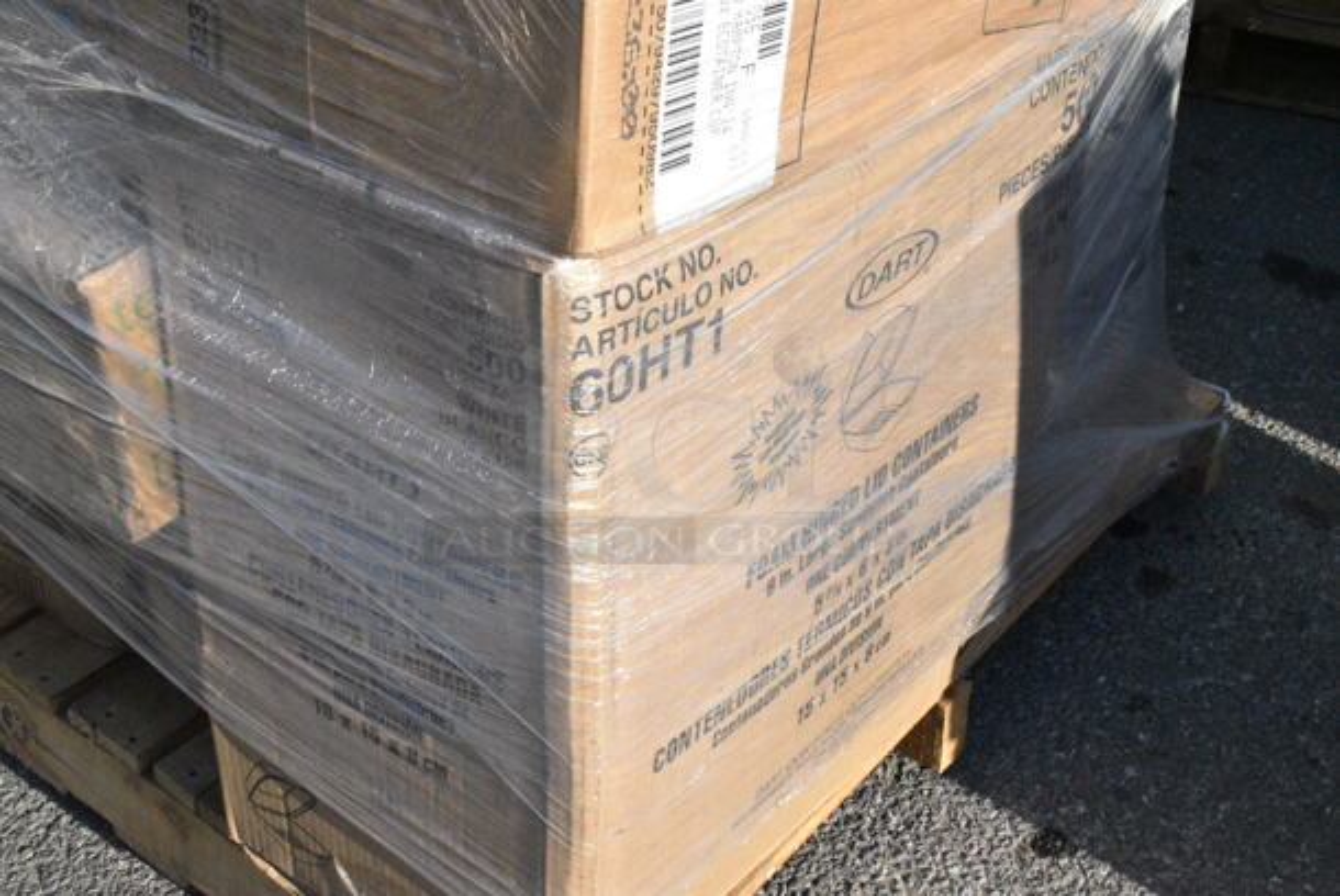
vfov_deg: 25.8
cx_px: 670
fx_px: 1956
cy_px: 448
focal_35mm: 52
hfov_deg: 37.8
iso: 6400
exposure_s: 1/2500
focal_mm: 35
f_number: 20
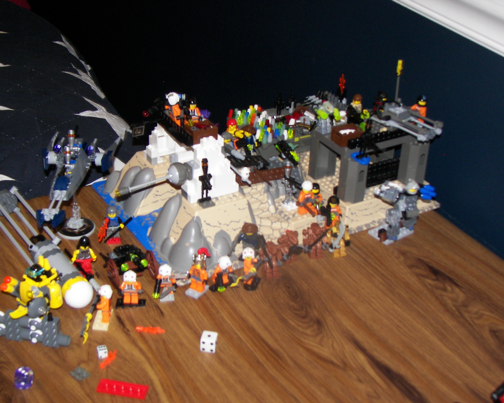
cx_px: 246
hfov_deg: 30.5
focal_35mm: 62
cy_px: 203
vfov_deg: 24.6
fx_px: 925
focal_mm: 9.9
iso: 100
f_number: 2.8
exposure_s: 1/30
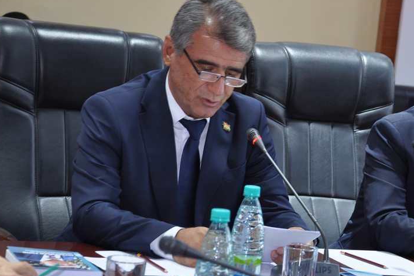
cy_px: 127
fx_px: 1448
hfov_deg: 16.2
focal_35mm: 126
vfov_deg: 10.9
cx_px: 292
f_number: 5
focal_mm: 58
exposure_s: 1/15
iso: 500
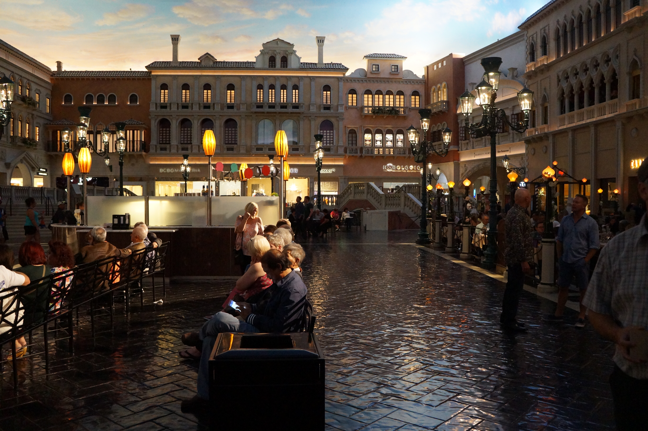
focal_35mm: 30
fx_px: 539
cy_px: 216
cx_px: 324
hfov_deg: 62.0
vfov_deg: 43.5
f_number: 4
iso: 3200
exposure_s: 1/160
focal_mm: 20
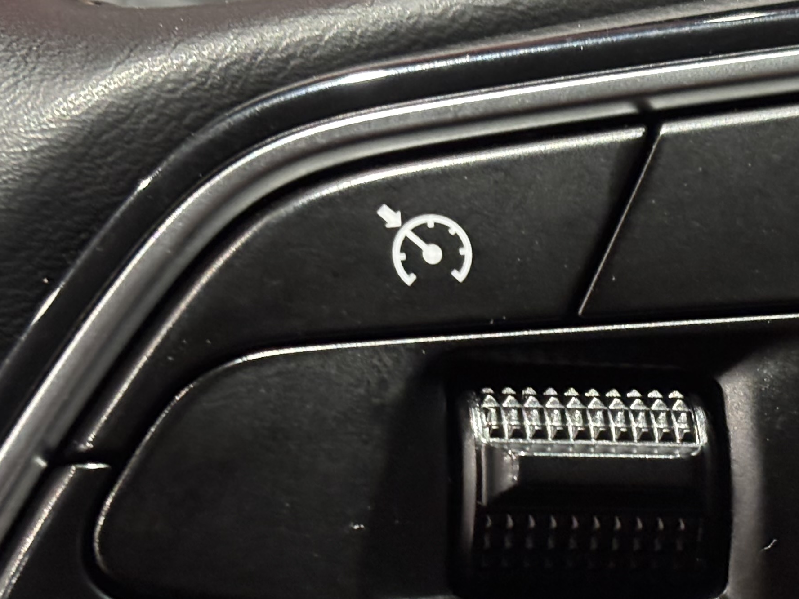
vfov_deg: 12.5
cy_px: 443
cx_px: 586
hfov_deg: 16.6
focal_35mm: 118
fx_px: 2724
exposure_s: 1/17
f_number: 1.6
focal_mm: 5.96
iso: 500
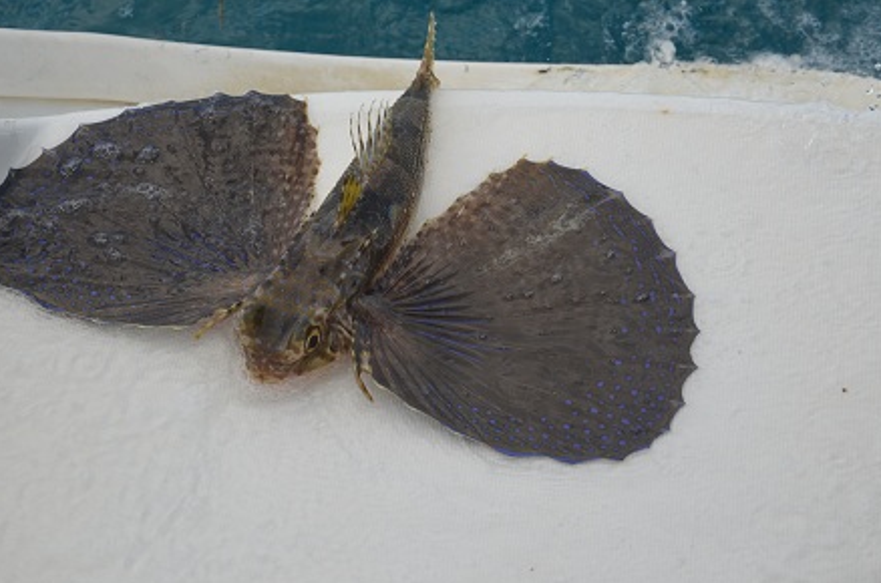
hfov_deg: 11.8
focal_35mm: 175
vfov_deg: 7.8
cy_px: 236
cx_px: 352
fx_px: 4266
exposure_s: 1/500
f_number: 5.6
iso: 250
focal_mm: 85
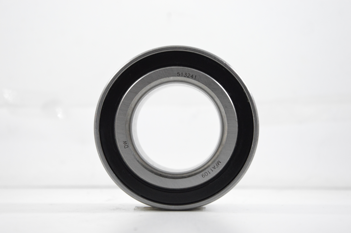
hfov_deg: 18.0
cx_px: 175
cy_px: 117
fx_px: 1106
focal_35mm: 114
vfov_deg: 12.0
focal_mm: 75
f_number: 7.1
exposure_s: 1/100
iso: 3200
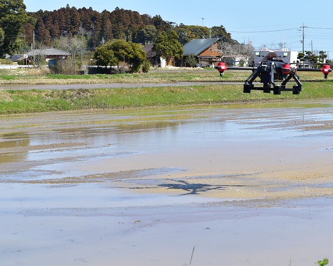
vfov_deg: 16.4
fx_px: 922
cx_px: 191
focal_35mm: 94
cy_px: 132
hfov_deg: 20.5
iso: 400
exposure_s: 1/500
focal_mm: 55
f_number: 11
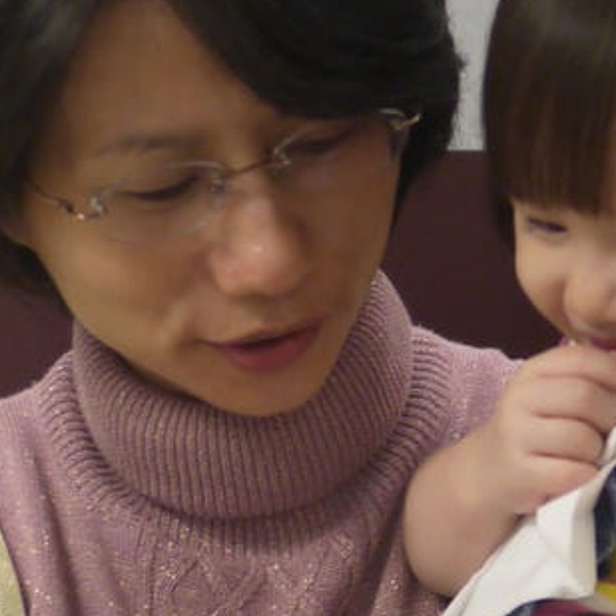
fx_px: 3684
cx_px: 562
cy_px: 911
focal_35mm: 183
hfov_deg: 9.5
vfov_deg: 9.3
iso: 400
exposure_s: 1/60
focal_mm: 20
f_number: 1.7
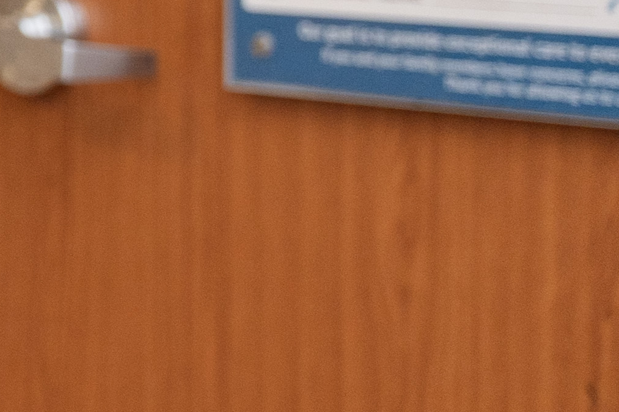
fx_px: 2854
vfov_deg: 8.0
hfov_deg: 9.1
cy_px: -362
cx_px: -1432
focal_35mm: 166
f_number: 2.8
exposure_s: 1/200
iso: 200
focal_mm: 24
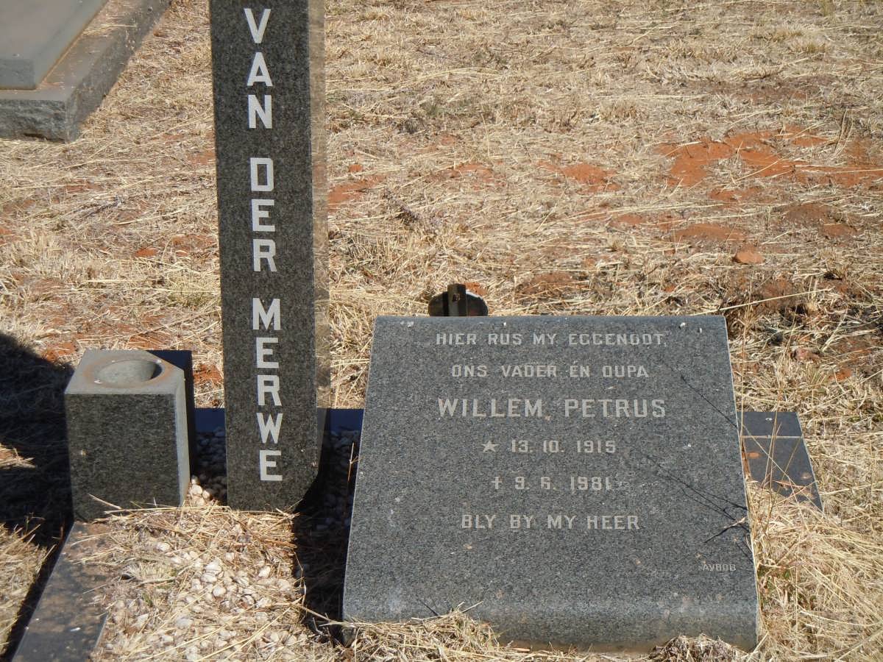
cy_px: 331
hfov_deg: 22.0
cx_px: 442
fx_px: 2270
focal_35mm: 89
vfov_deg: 16.6
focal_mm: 16
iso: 200
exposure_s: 1/400
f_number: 8.8
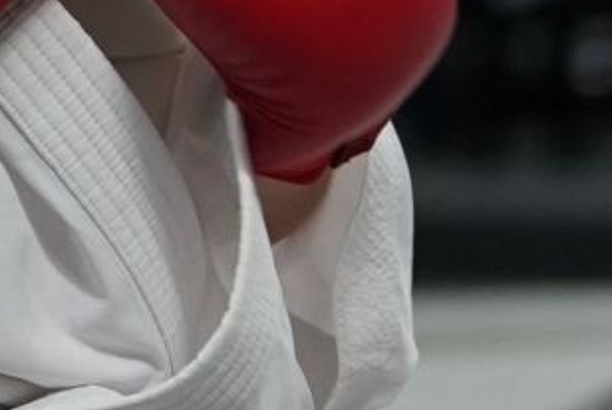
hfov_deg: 3.3
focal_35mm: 613
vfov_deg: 2.2
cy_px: -643
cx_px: -372
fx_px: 10431
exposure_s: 1/1000
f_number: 2.8
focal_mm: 70
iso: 1600
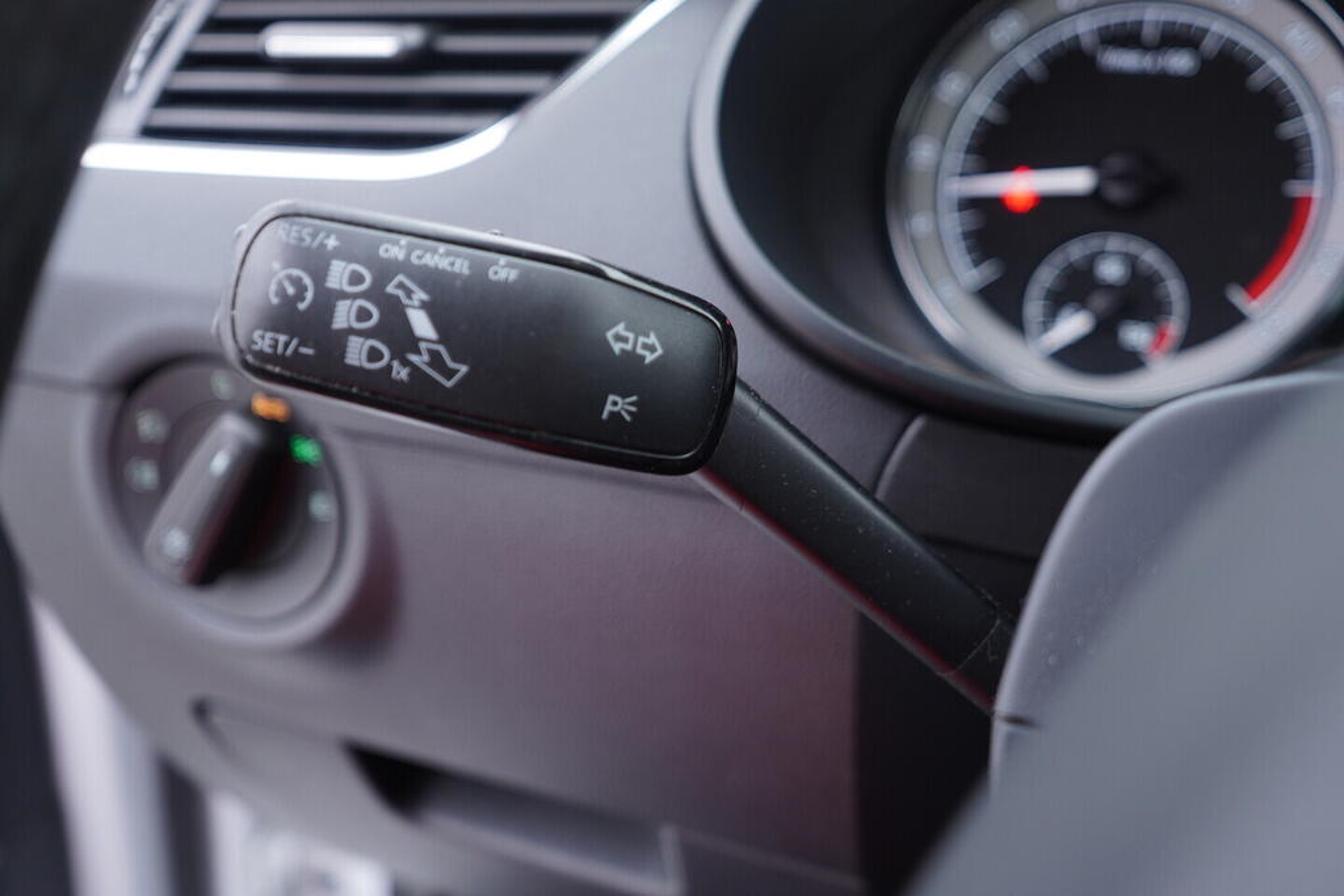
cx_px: 672
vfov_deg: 36.9
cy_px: 448
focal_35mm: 36
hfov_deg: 53.1
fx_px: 1344
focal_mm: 24
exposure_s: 1/40
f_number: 2.8
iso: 320
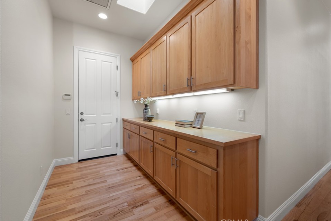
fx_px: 138
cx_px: 166
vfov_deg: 77.3
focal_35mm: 15
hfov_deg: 100.4
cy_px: 109
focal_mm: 14
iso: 100
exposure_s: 1/4
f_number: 8
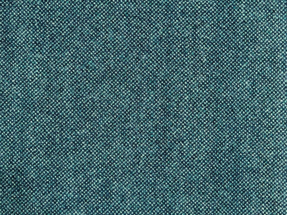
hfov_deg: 27.8
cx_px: 144
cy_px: 108
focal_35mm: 70
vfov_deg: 21.0
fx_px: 580
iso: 686
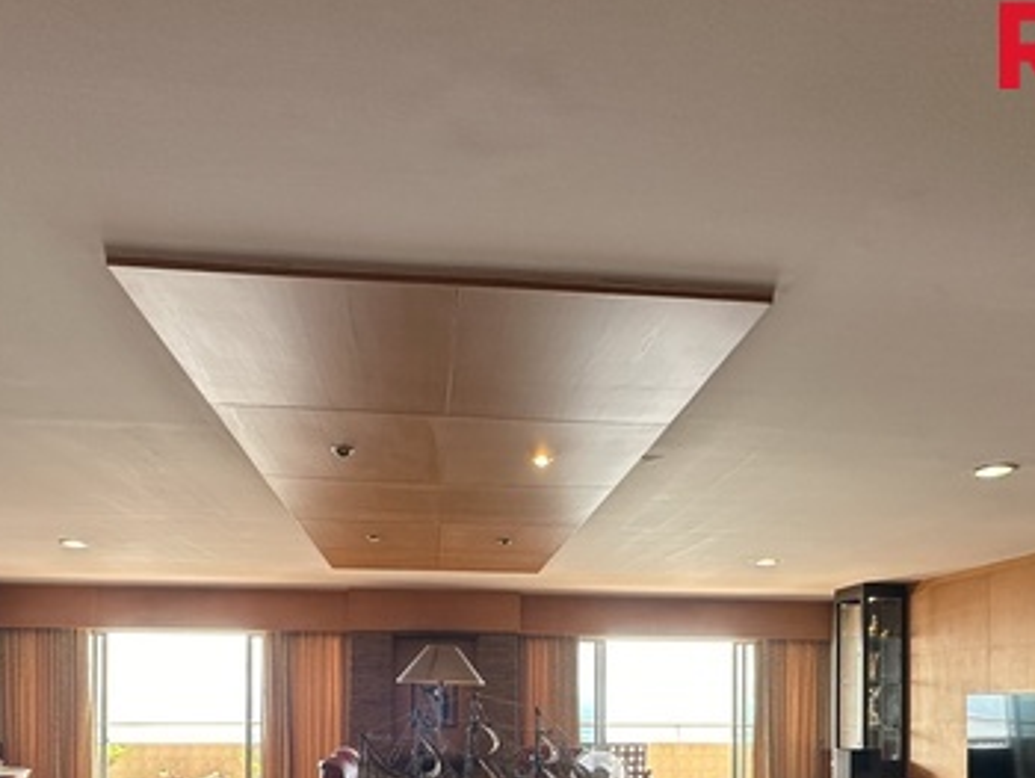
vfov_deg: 47.8
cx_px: 515
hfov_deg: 67.3
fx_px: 778
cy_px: 698
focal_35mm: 26
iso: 125
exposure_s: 1/99
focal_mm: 2.22
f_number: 2.2
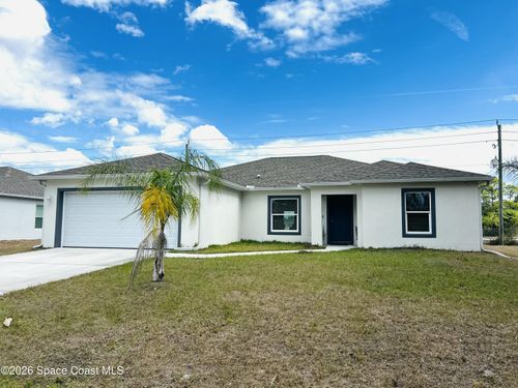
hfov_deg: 67.3
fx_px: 389
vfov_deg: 53.1
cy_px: 194
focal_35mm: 26
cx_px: 259
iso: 50
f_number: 1.5
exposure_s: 1/4630
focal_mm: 5.7
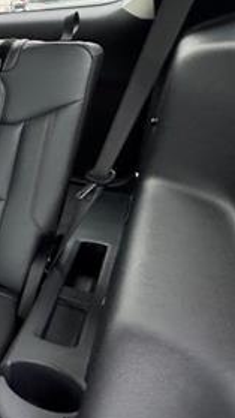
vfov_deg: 56.5
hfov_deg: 18.9
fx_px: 388
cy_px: 189
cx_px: -242
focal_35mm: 35
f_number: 2.2
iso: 320
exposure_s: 1/88
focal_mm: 2.22
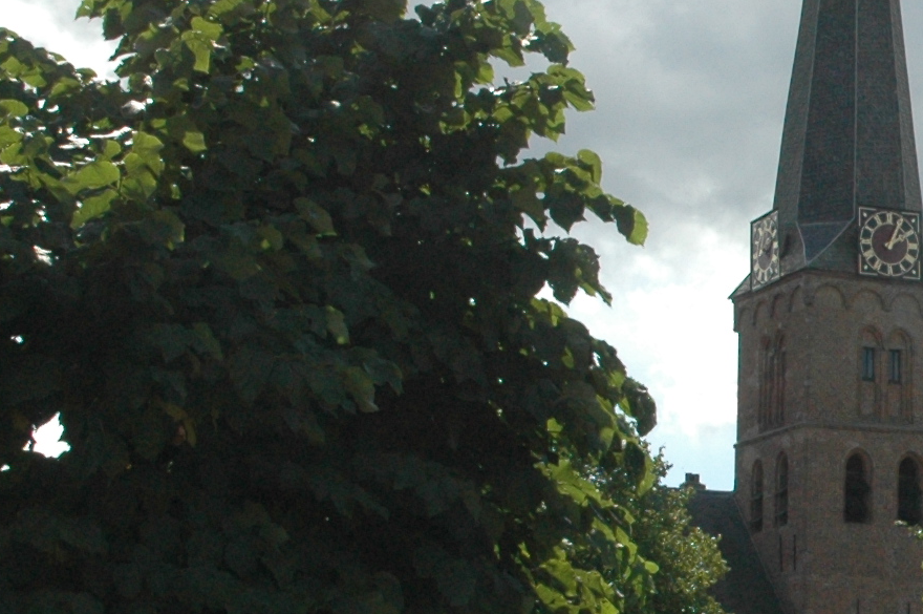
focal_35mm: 123
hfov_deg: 15.6
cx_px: 1279
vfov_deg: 11.1
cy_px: 528
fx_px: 3151
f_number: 11
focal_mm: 24
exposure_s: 1/500
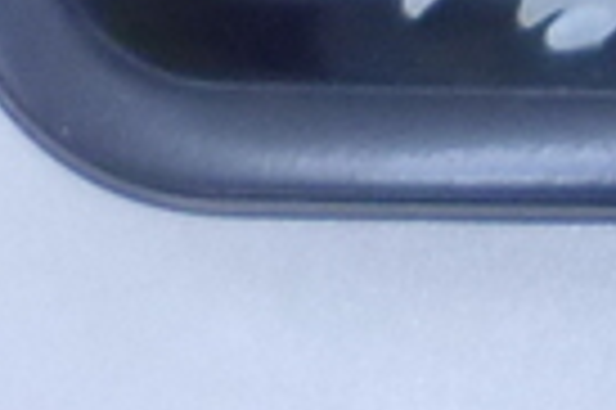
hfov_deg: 6.4
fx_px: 4785
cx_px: 2163
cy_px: -1293
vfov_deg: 4.5
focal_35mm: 280
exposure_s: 1/30
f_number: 2.8
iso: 160
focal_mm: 4.4
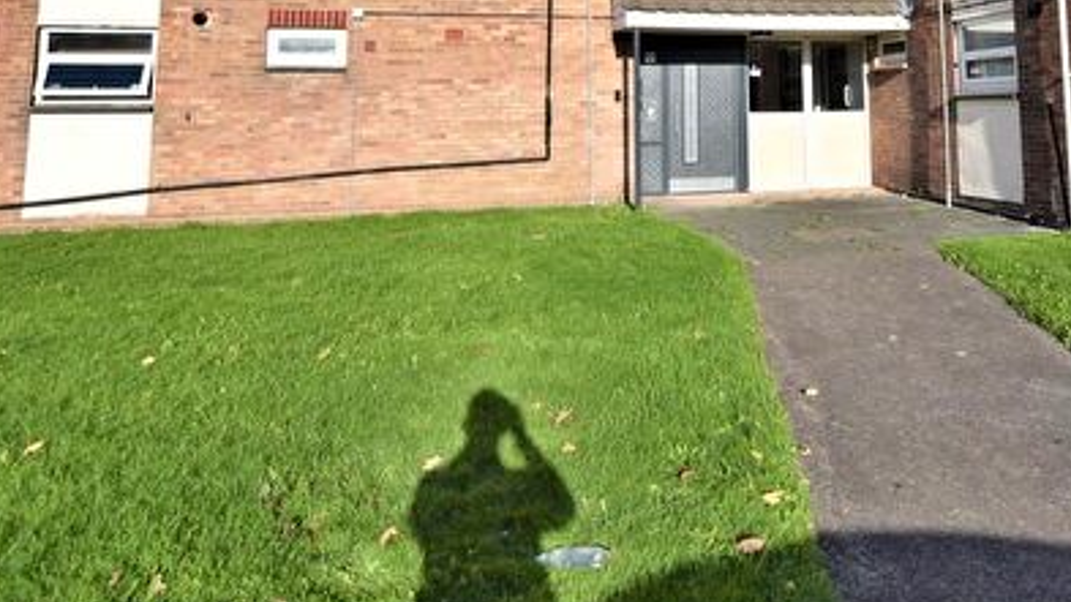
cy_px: 12
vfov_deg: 37.5
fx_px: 795
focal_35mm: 28
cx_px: 717
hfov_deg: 66.0
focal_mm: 10
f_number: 5
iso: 100
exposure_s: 1/640
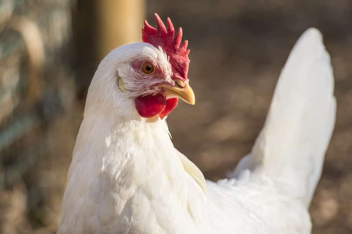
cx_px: 176
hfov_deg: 9.8
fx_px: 2053
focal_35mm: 210
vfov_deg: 6.5
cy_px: 117
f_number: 8
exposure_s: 1/800
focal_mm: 210
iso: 400
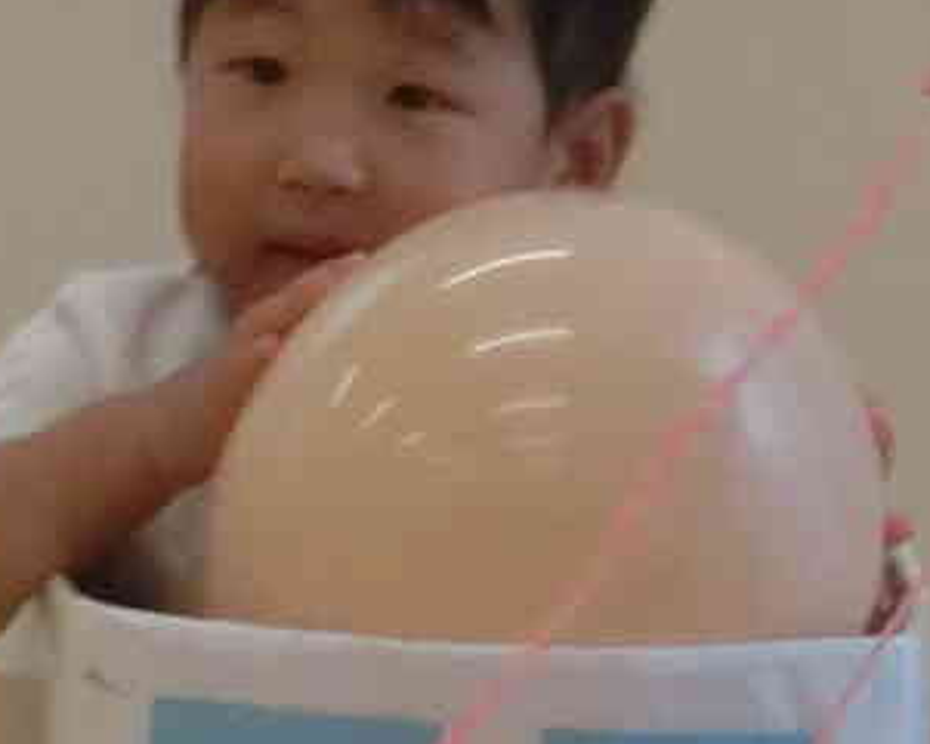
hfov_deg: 3.1
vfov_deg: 2.5
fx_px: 16988
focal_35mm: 617
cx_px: 1094
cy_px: -580
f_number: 5.6
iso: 400
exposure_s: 1/100
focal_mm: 16.5
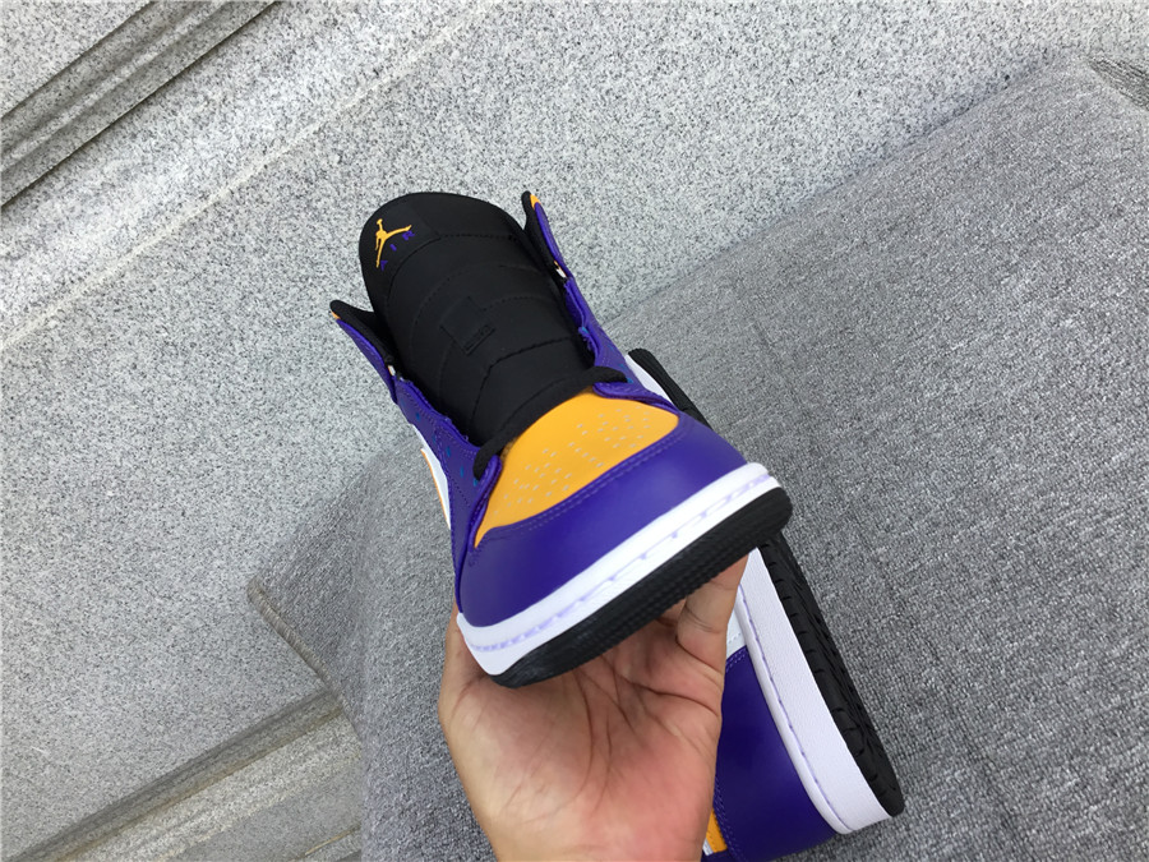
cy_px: 431
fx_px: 1029
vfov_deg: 45.4
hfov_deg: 58.4
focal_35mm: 31
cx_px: 574
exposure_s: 1/126
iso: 25
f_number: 2.4
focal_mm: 3.3
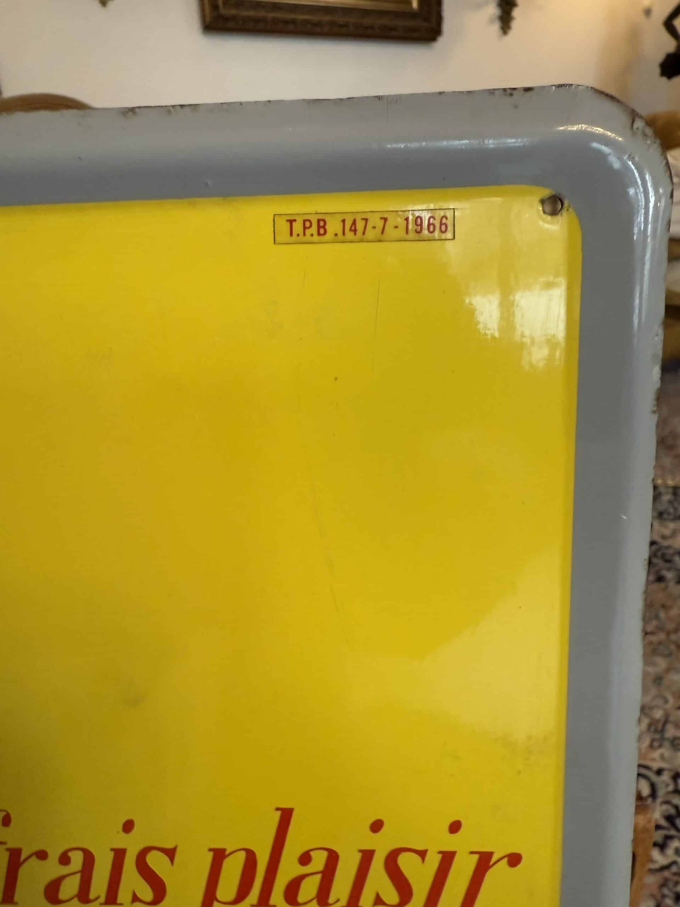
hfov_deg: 54.9
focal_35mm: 25
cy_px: 454
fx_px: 655
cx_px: 340
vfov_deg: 69.4
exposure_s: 1/100
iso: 320
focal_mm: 2.22
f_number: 2.2
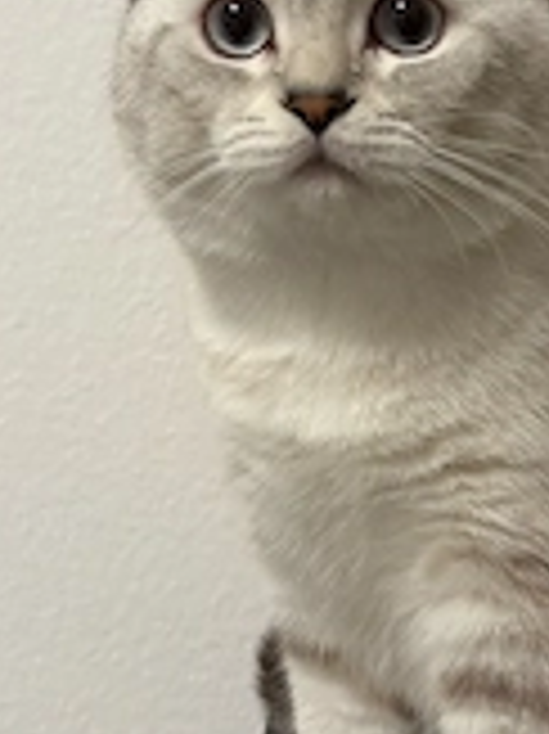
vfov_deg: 30.2
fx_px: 1355
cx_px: 410
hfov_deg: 22.7
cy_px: 293
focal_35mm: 64
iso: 125
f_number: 1.6
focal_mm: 5.96
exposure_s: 1/50
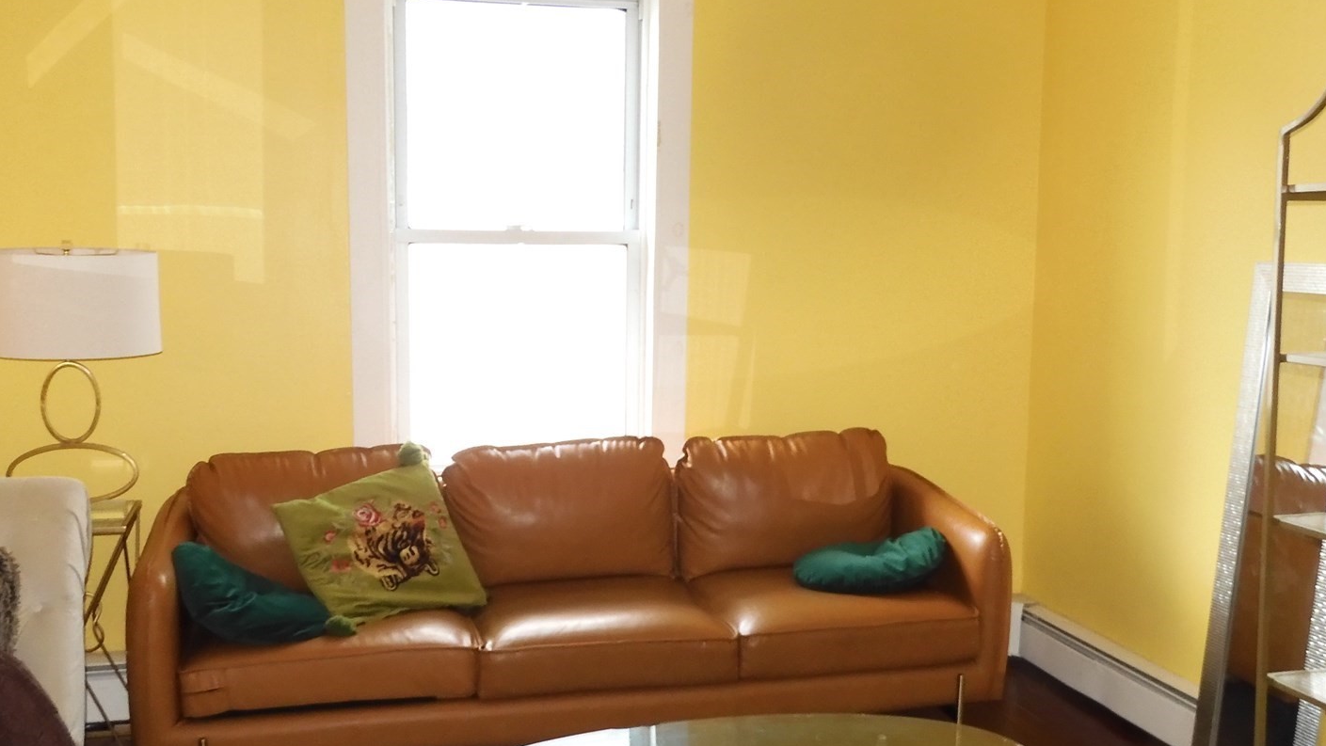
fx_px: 1336
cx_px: 691
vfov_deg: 31.2
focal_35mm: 38
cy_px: 410
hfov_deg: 52.8
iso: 320
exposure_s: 1/30
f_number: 3.4
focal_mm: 4.3
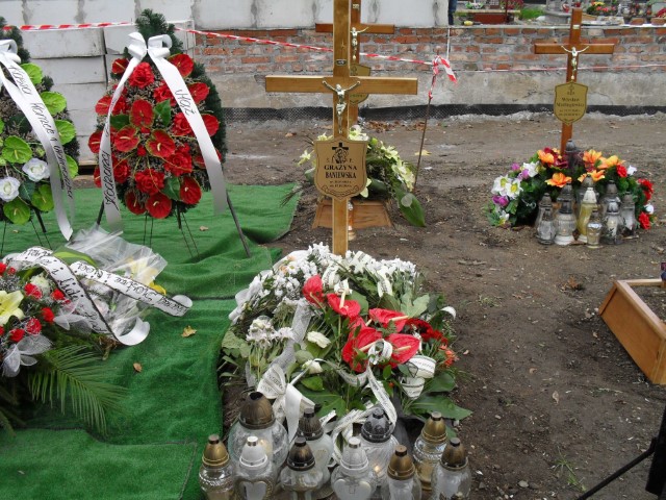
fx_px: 673
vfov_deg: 40.7
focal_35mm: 35
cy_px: 250
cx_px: 333
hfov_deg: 52.6
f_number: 3.2
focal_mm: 6.3
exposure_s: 1/180
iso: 100
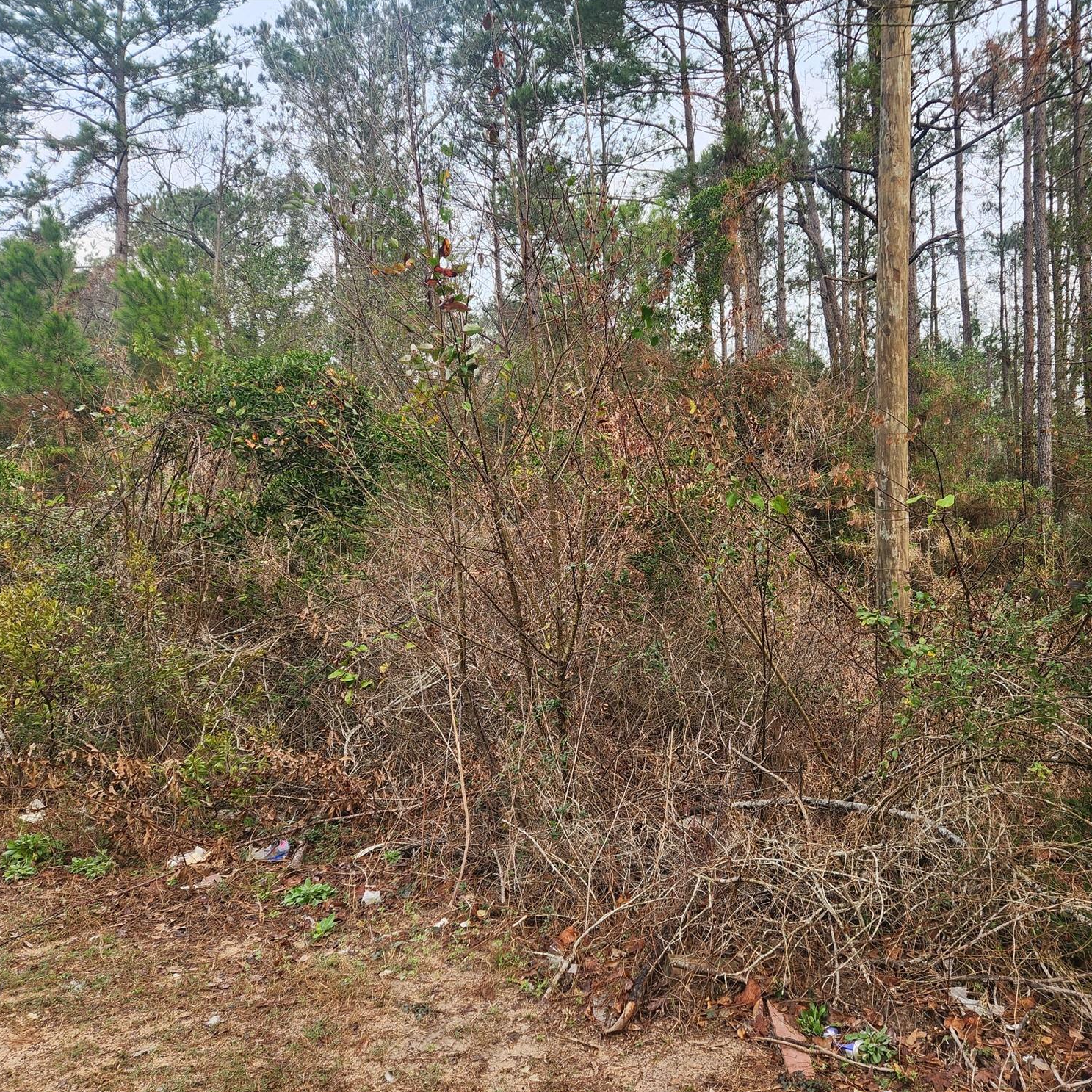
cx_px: 643
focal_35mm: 28
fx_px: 999
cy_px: 562
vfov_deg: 57.3
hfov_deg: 57.0
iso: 20
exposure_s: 1/193
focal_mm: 5.4
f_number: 1.8
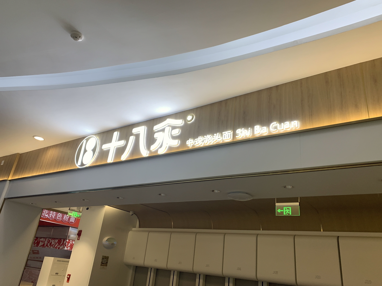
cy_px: 143
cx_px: 191
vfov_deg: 53.1
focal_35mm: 26
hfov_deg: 67.3
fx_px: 287
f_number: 1.8
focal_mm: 4.25
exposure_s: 1/100
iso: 40
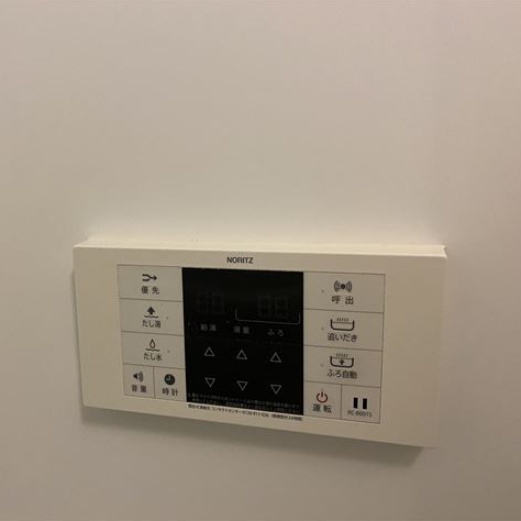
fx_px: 528
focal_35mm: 31
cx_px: 195
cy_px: 259
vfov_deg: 52.5
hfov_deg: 52.0
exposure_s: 1/50
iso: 250
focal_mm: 4.25
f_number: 1.8
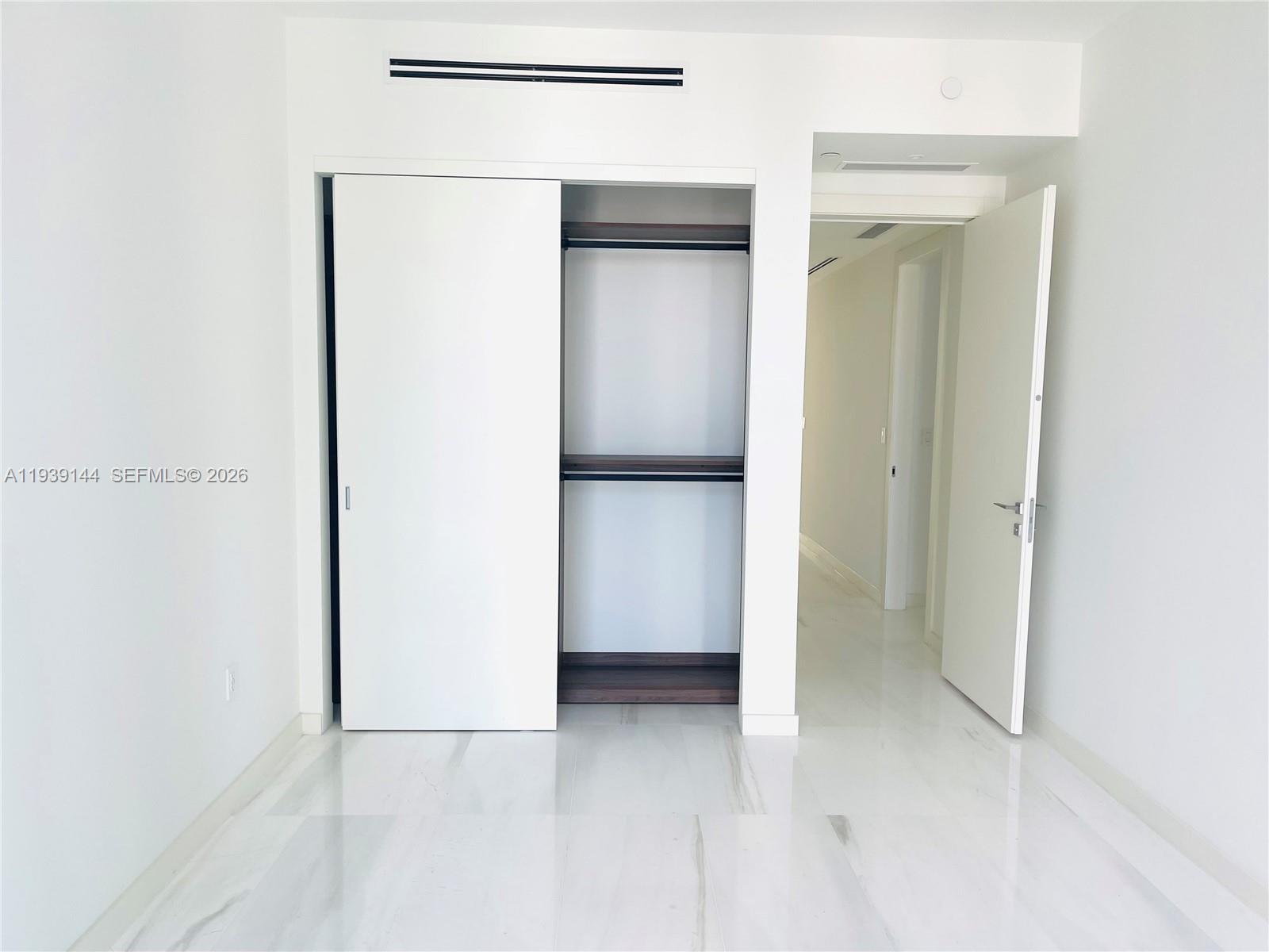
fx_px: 916
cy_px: 476
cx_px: 634
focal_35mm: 25
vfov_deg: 54.9
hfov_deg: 69.4
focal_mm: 5.1
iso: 32
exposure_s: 1/142
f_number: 1.6
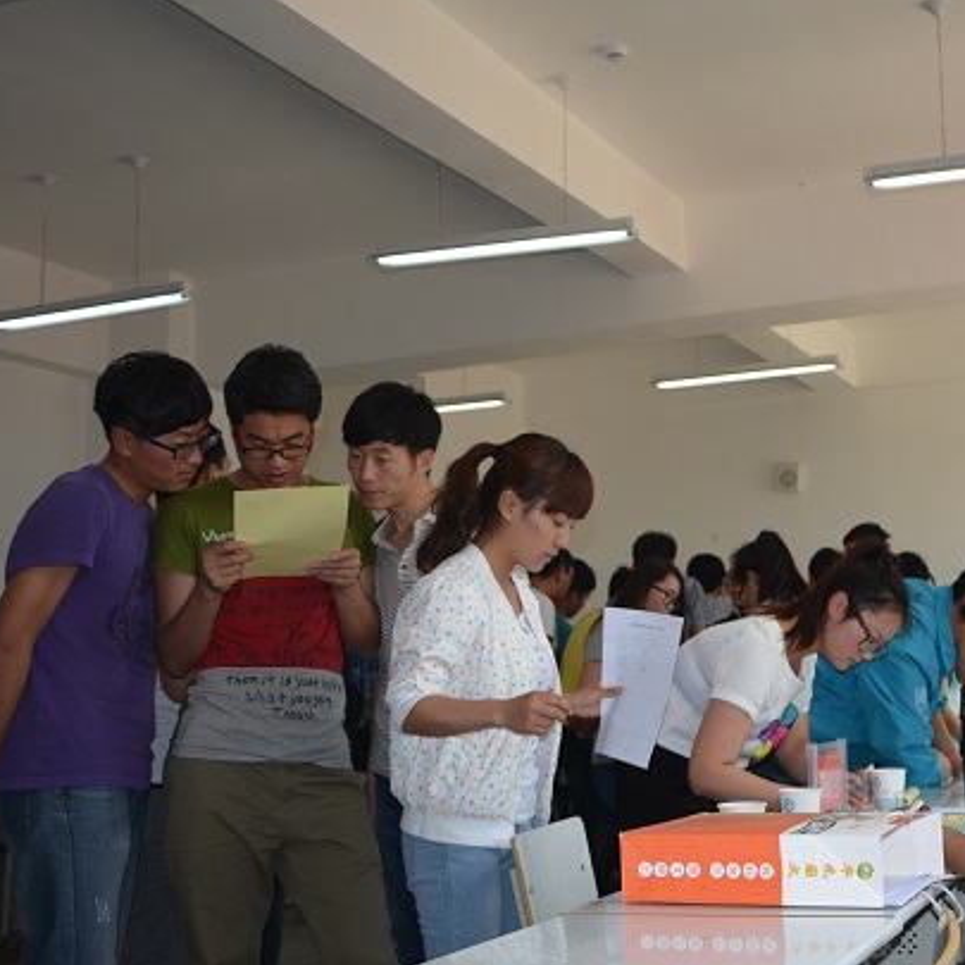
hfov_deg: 36.4
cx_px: 753
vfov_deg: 37.6
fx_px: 1419
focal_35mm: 45
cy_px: 492
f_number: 3.8
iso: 200
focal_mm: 22
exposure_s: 1/200
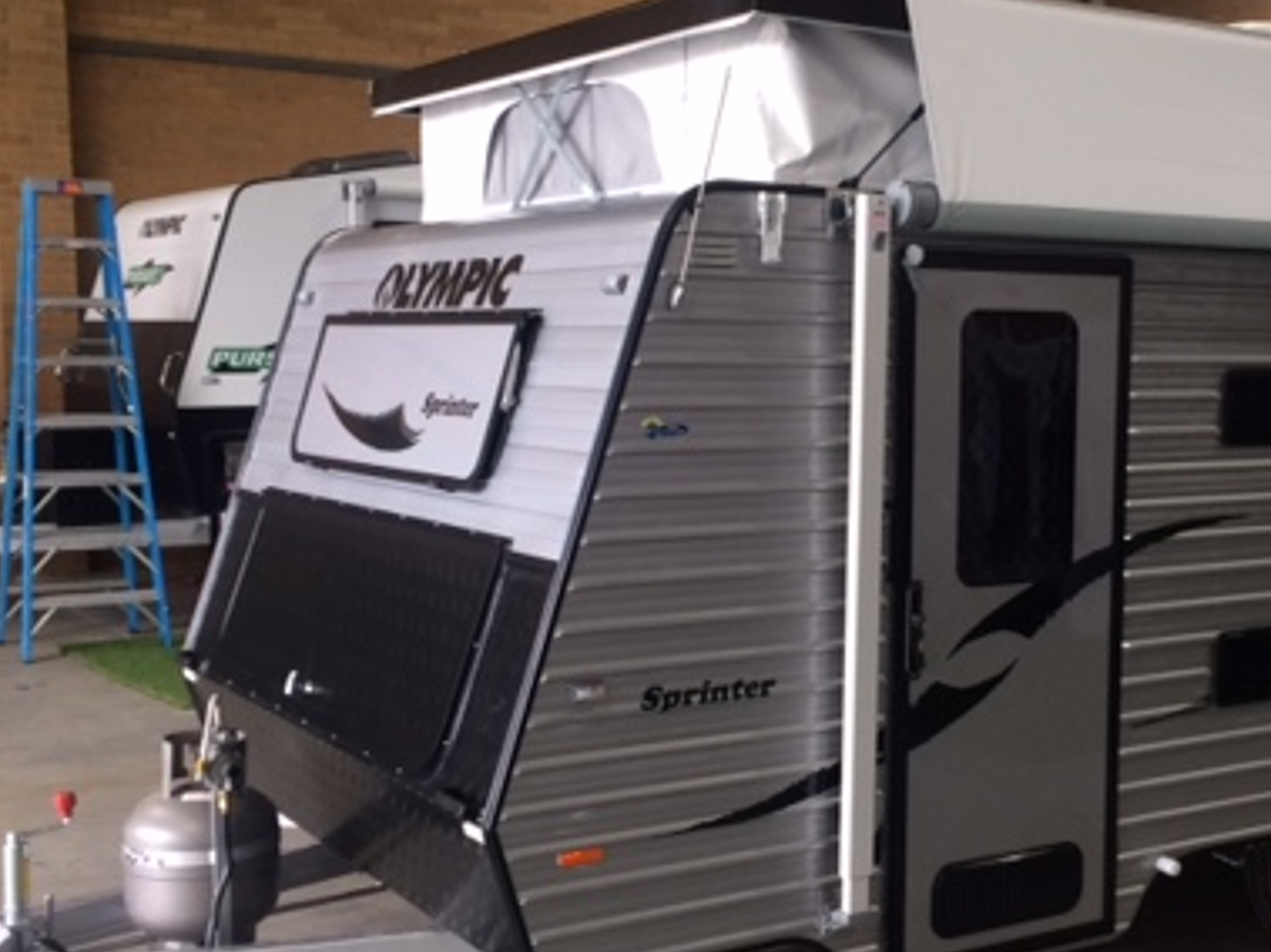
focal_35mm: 49
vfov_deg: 29.6
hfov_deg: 38.2
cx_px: 916
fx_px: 1799
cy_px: 536
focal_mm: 4.15
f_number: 2.2
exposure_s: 1/33
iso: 40
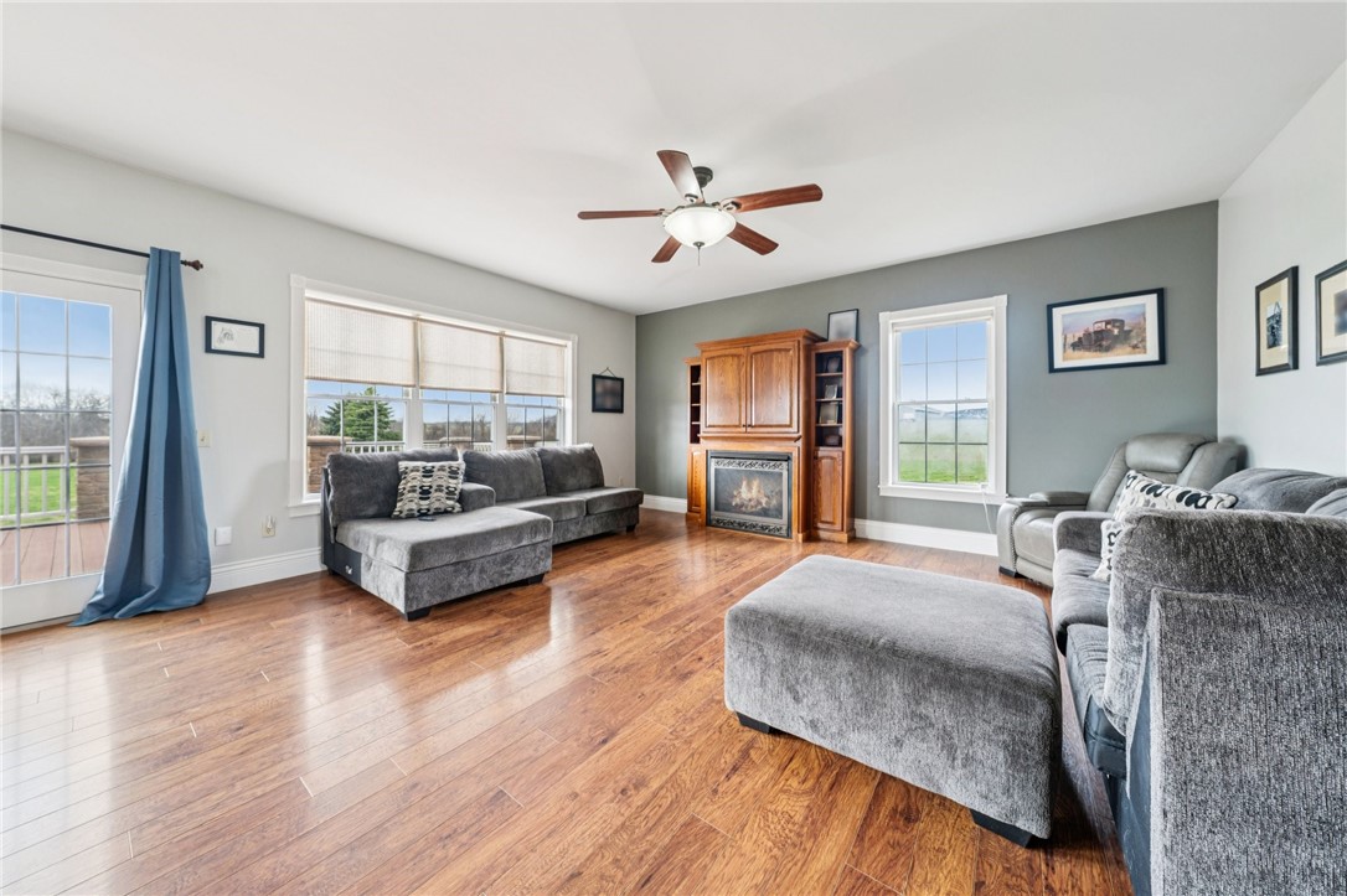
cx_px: 674
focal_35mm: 12
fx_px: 449
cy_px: 448
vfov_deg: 89.9
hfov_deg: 112.6
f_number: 9
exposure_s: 1/8
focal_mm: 12
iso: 400
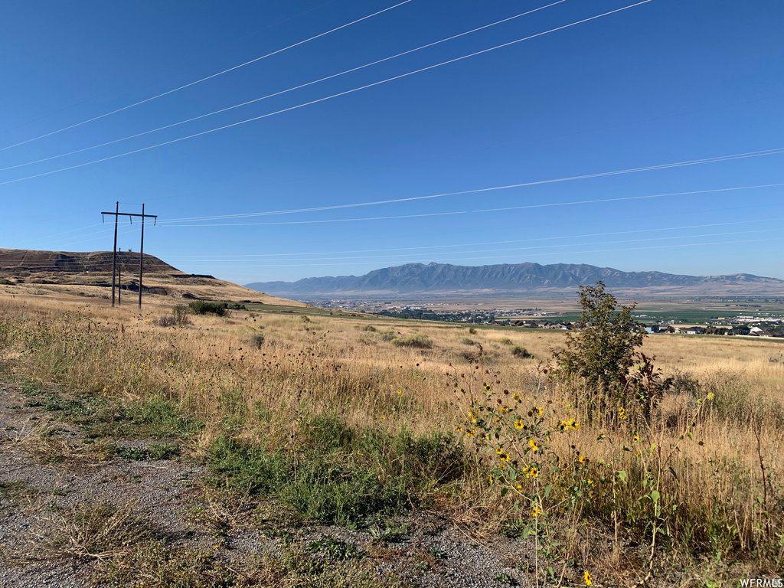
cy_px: 294
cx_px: 392
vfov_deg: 53.1
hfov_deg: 67.3
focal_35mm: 26
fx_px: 589
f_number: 1.8
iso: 25
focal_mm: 4.25
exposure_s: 1/2545
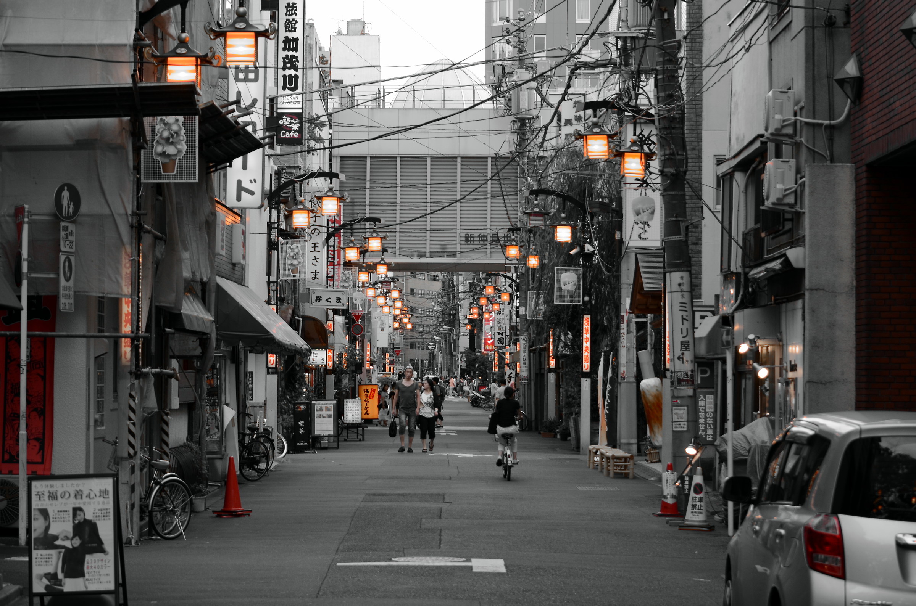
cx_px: 458
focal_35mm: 98
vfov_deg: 14.0
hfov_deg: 21.0
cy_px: 303
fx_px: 2475
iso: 320
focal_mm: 65
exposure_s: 1/125
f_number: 5.6
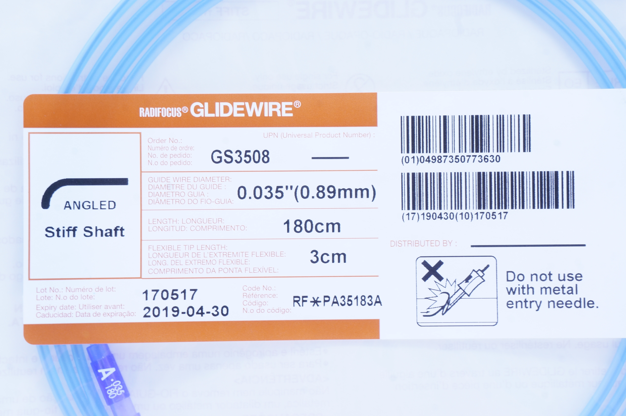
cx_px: 313
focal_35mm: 80
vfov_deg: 17.1
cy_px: 208
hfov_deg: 25.5
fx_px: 1381
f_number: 13
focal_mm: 53
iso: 400
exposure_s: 1/10
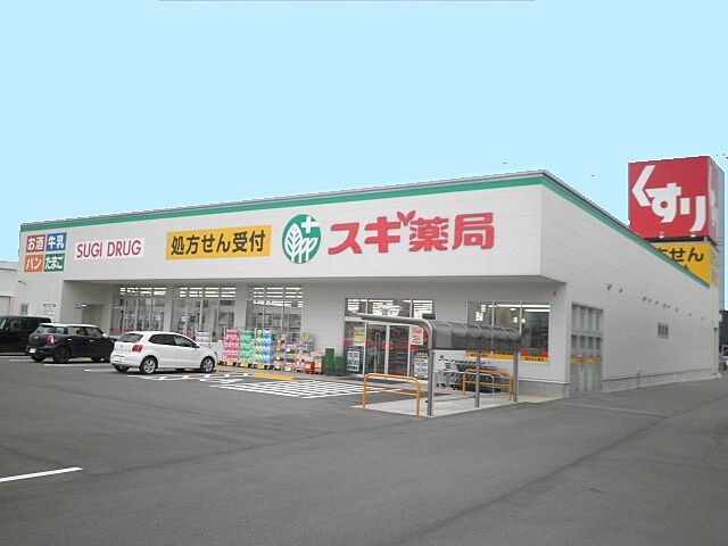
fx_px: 652
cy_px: 273
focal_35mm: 31
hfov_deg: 58.4
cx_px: 364
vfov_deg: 45.4
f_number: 2.9
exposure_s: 1/320
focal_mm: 5.5
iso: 64
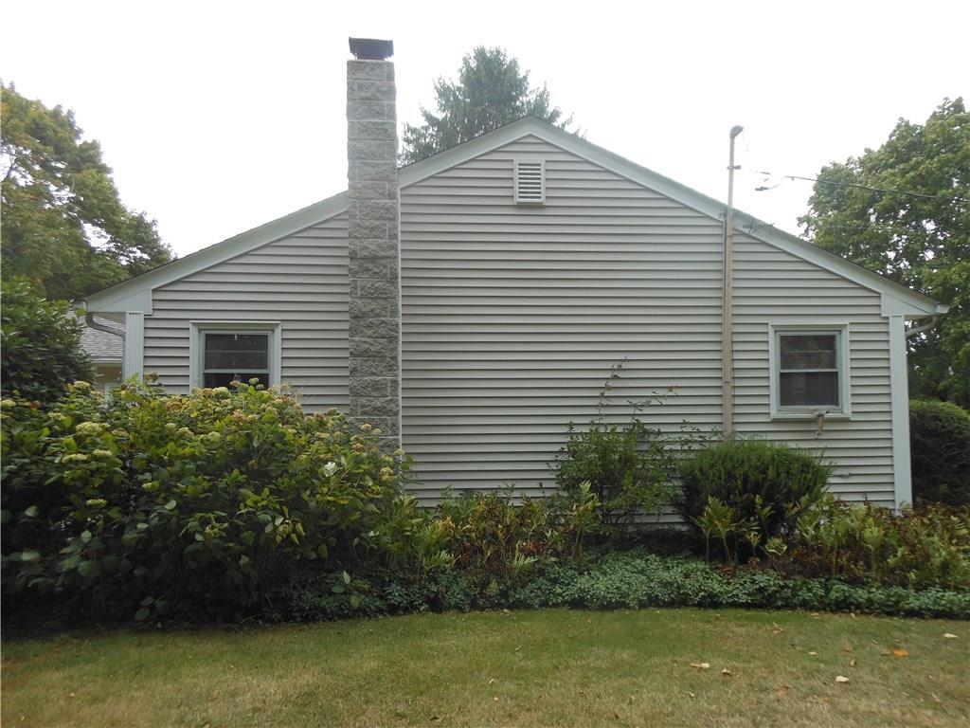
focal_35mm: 25
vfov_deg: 54.9
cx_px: 485
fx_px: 701
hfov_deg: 69.4
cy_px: 364
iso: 80
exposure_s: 1/320
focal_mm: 4.5
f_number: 3.2
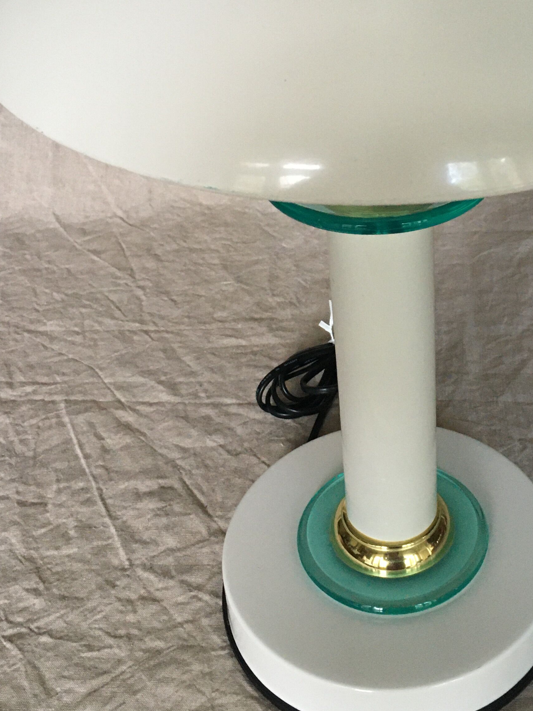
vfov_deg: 37.1
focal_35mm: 51
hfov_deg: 28.2
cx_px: 386
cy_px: 232
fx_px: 1047
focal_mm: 4.15
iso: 200
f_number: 2.2
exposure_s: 1/33
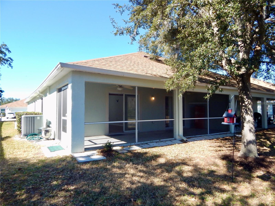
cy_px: 103
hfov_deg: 76.4
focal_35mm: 22
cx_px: 138
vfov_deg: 61.1
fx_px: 175
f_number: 3
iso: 125
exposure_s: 1/500
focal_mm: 4
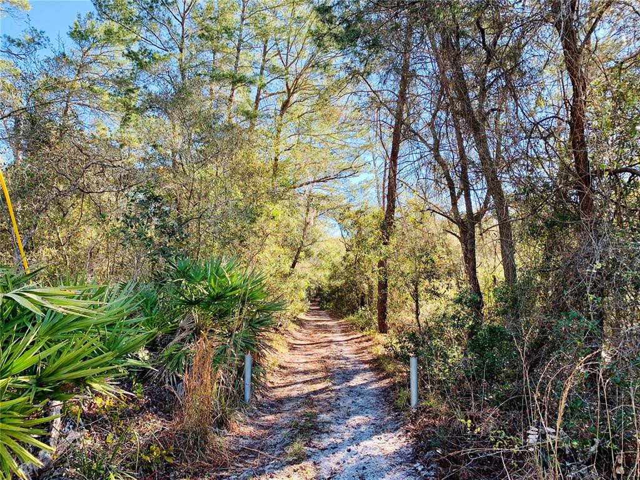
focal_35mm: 26
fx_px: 481
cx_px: 320
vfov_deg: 53.1
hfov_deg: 67.3
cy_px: 240
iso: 25
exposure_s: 1/224
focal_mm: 4.25
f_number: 1.8
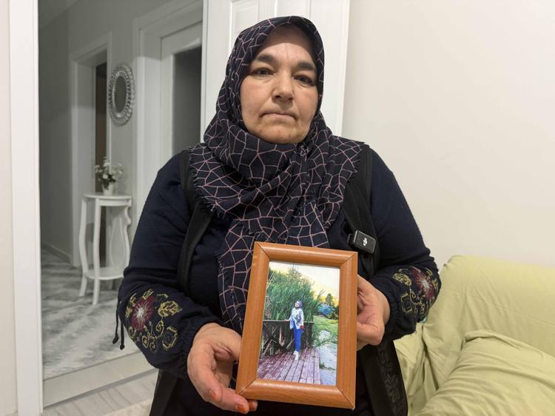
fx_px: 385
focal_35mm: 24
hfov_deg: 71.6
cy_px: 208
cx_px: 278
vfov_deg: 56.8
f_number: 1.78
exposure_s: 1/50
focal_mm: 6.76
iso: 500
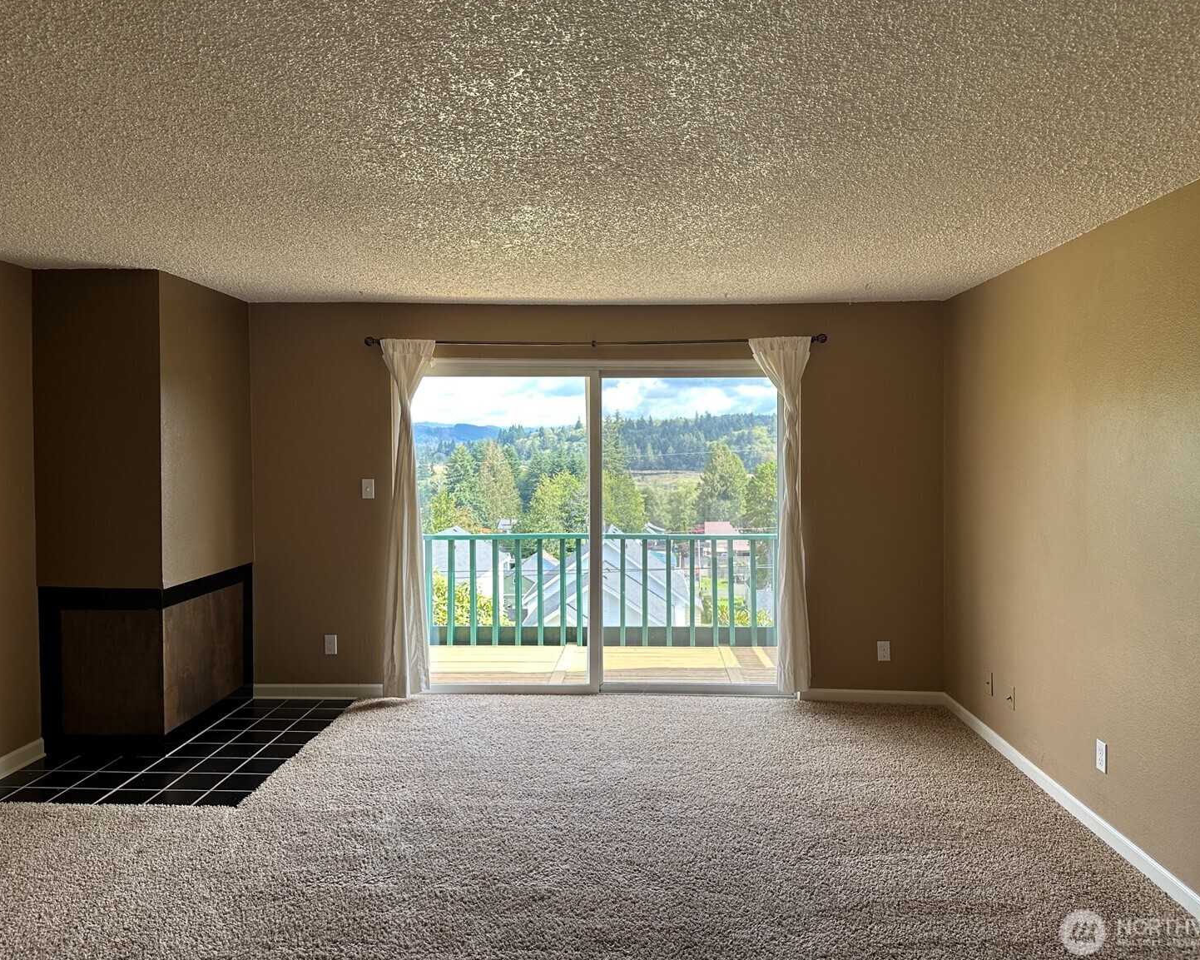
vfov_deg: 54.9
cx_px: 611
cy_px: 466
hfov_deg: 66.0
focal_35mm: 26
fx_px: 923
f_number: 1.78
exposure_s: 1/220
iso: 64
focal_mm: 6.86
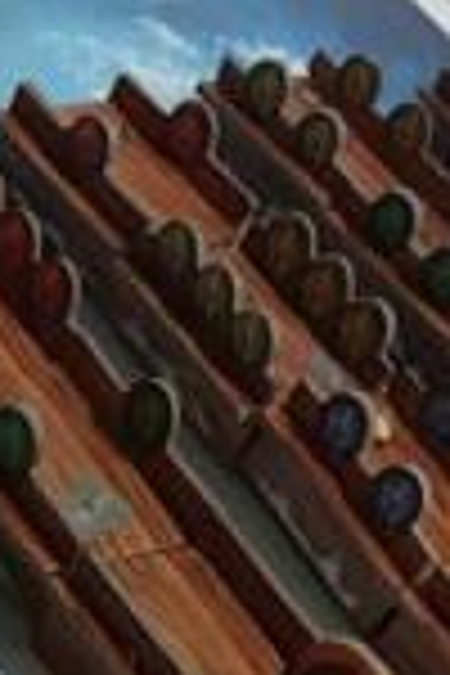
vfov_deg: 19.3
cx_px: -162
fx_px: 1762
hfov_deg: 13.9
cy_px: 972
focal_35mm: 94
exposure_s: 1/10
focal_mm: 4.15
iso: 100
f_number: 2.2
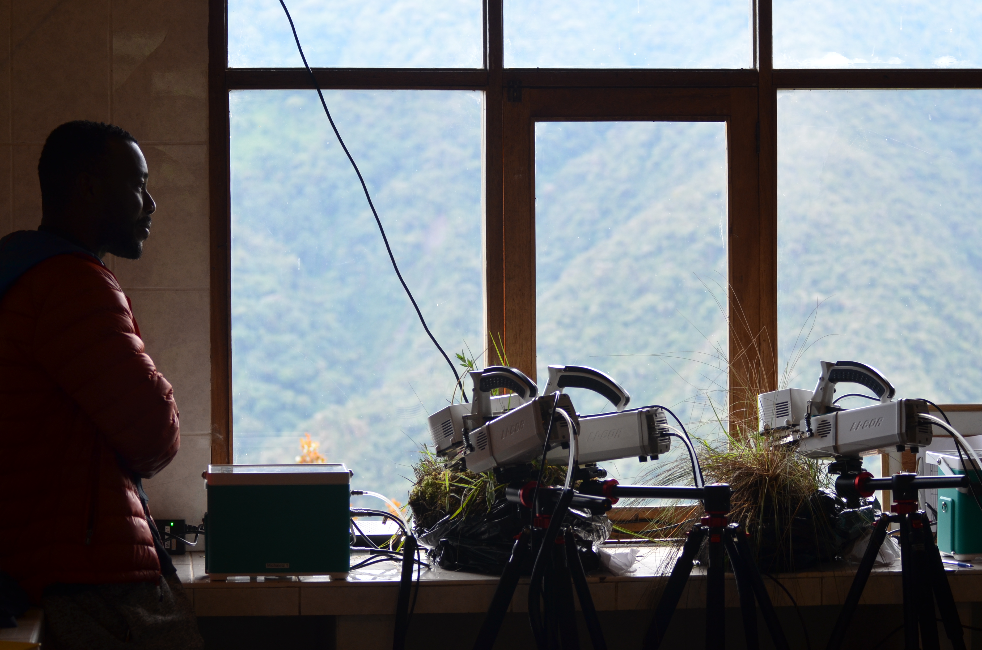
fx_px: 2858
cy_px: 325
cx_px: 491
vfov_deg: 13.0
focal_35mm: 105
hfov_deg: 19.5
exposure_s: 1/100
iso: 400
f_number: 5
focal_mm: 70
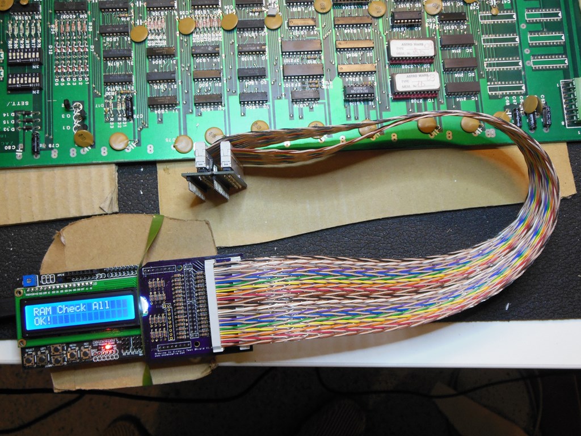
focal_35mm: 38
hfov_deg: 49.0
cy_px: 218
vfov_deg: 37.7
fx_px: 638
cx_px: 290
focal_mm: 6.8
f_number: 3.6
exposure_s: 1/30
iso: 250
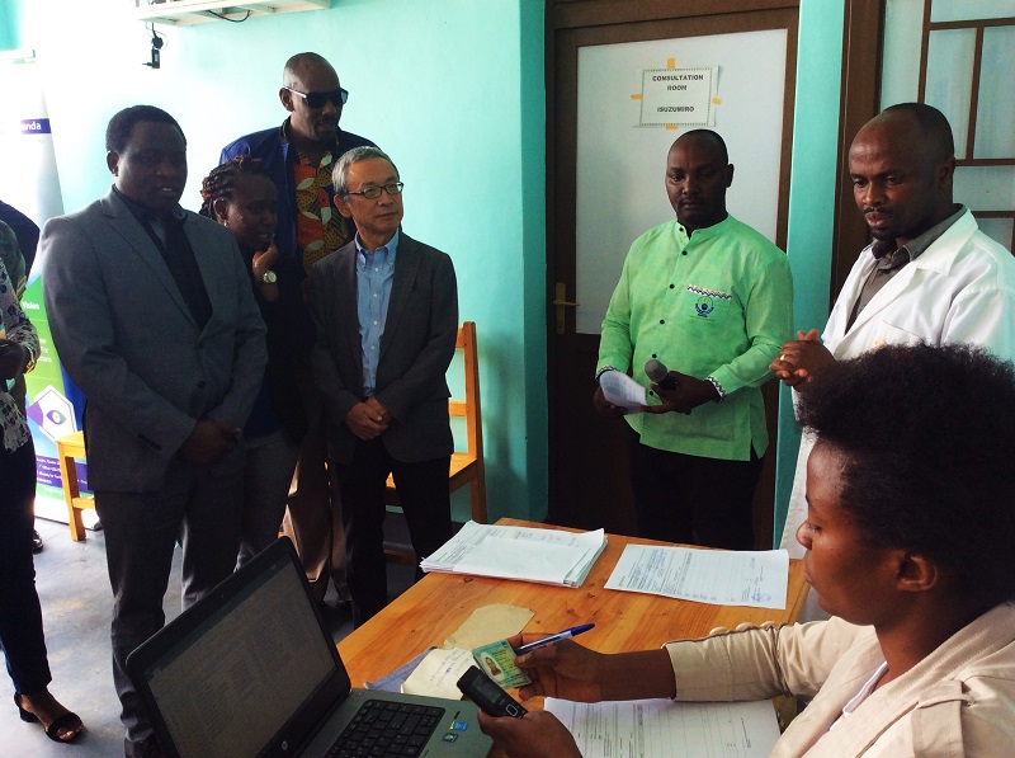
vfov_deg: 44.0
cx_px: 508
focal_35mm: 32
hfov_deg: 56.9
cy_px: 379
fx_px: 937
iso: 32
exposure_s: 1/60
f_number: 2.4
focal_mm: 3.3
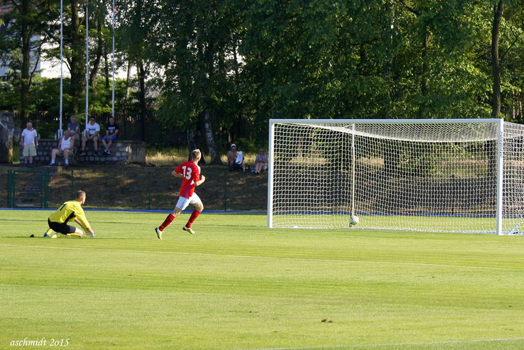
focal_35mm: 158
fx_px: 2293
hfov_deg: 13.0
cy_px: 175
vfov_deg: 8.7
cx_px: 262
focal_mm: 105
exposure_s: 1/1250
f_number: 4.5
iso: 400
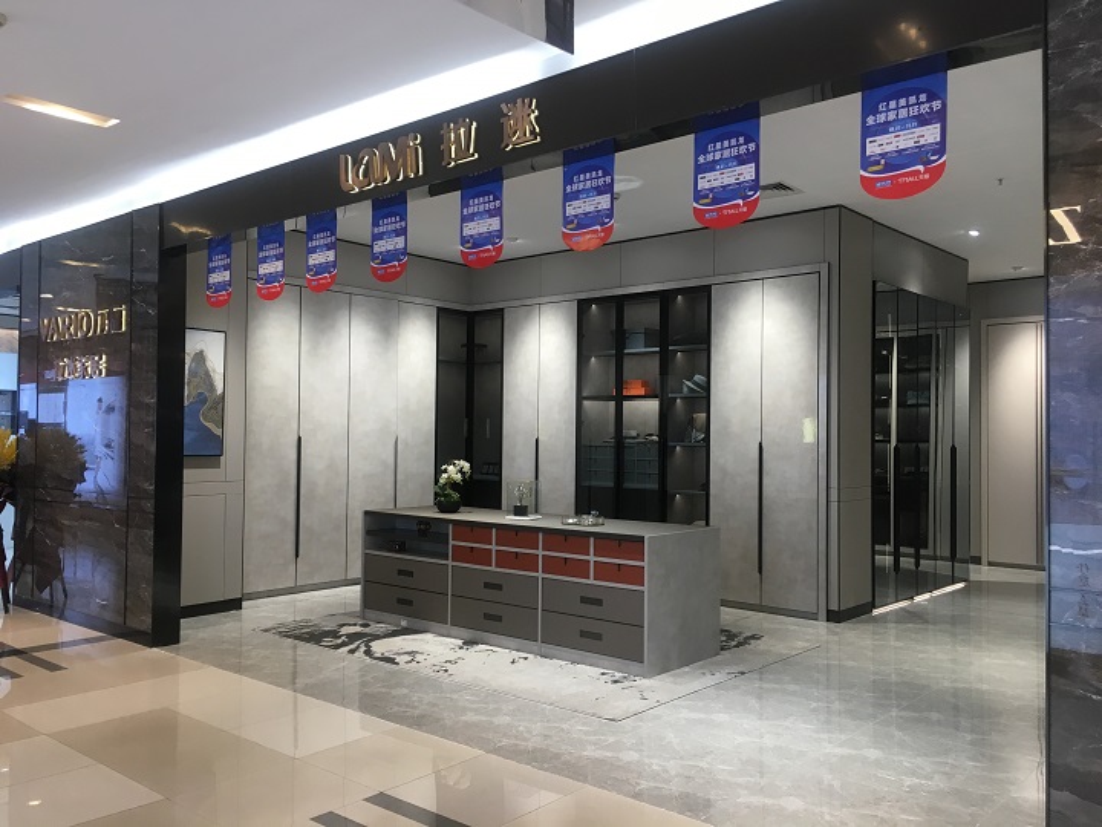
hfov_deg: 61.7
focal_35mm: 29
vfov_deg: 48.2
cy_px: 414
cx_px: 551
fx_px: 923
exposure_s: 1/33
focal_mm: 4.15
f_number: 2.2
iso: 40
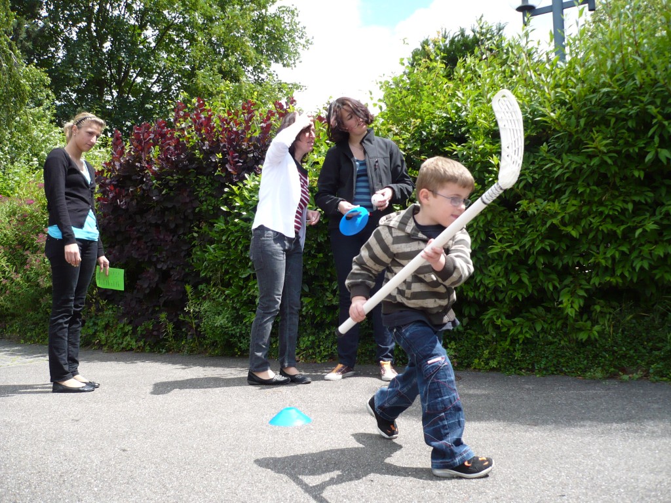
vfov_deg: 40.7
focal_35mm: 35
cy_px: 252
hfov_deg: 52.6
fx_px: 678
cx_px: 336
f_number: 2.8
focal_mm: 5.8
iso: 100
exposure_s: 1/640
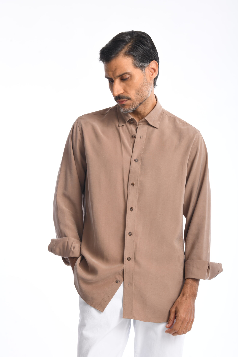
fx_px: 1180
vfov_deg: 17.2
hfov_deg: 11.5
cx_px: 123
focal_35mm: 119
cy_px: 188
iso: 500
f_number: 10
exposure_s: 1/250
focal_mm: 110
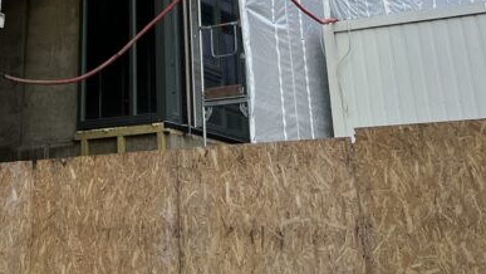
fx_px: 967
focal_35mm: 75
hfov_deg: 27.6
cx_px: 97
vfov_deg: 13.2
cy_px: -327
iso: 50
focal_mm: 5.7
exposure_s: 1/632
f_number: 1.5
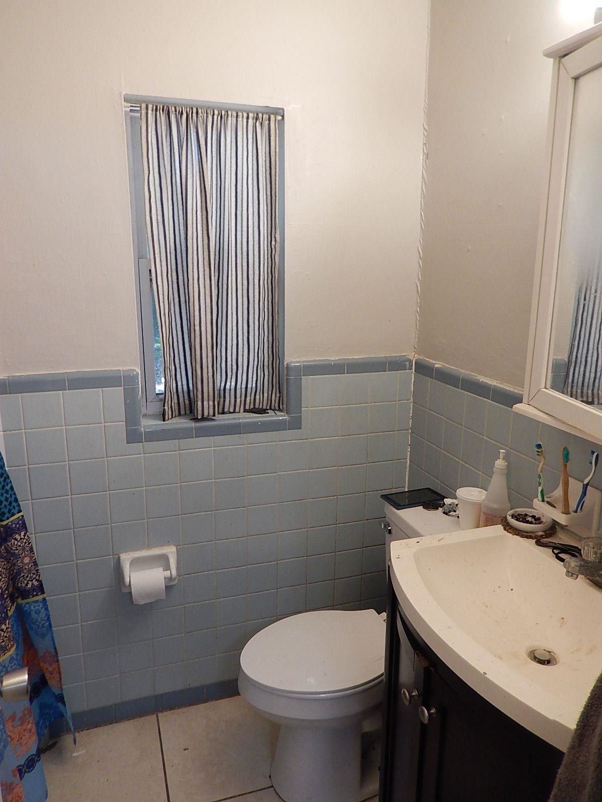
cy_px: 401
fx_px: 580
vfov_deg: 69.4
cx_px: 301
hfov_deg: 54.9
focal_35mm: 25
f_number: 3.4
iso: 220
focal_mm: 4.5
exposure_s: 1/30
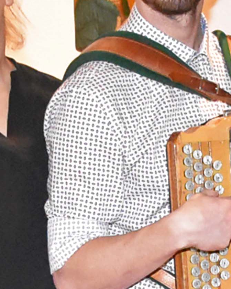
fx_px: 1547
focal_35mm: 181
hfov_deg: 8.4
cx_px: 278
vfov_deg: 10.3
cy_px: 423
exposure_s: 1/60
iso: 6400
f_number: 3.5
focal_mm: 18
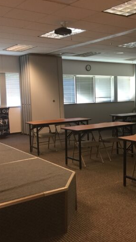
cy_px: 119
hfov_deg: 27.3
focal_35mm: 43
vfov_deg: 47.4
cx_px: 102
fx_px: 276
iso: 50
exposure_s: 1/15
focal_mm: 4.15
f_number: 2.2
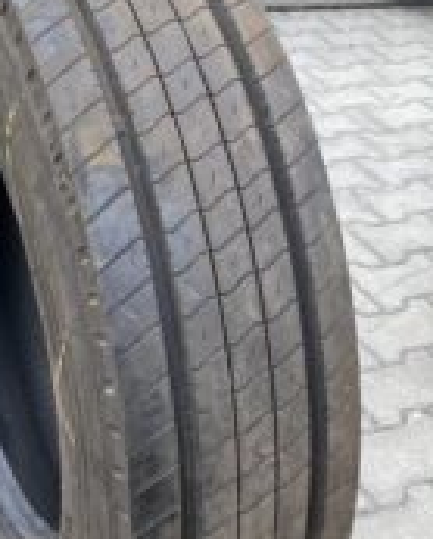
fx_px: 1007
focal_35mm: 63
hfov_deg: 24.3
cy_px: 319
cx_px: 196
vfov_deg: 29.9
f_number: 1.8
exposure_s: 1/499
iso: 32
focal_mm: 4.25
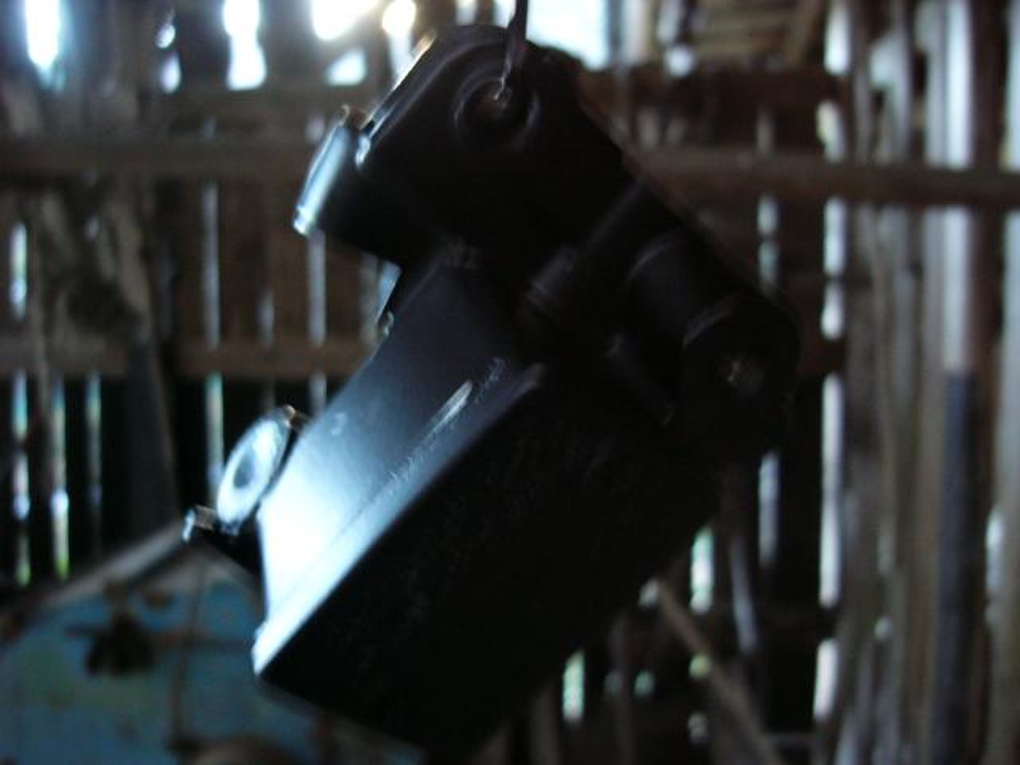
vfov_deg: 40.7
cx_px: 510
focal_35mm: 35
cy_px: 382
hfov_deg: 52.6
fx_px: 1031
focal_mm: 5.8
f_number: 2.8
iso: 200
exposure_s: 1/8
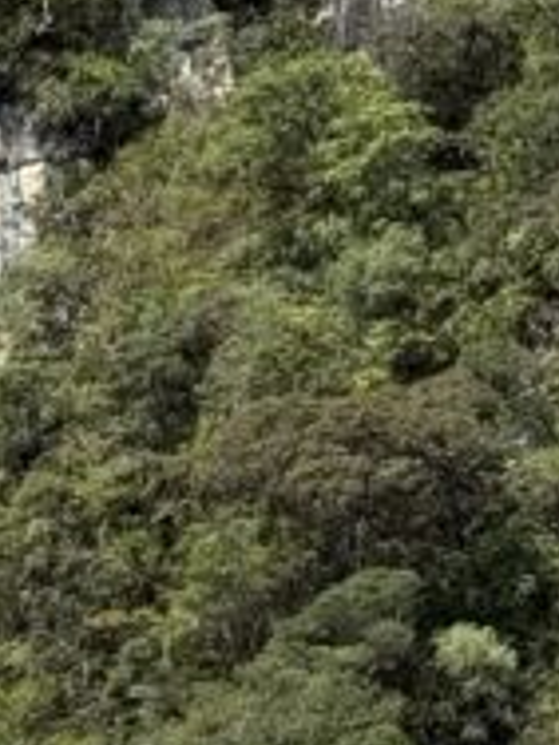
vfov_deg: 7.6
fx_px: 5620
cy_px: 416
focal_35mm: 261
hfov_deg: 5.6
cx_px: -452
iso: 64
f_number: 1.78
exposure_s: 1/2976
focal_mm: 6.76
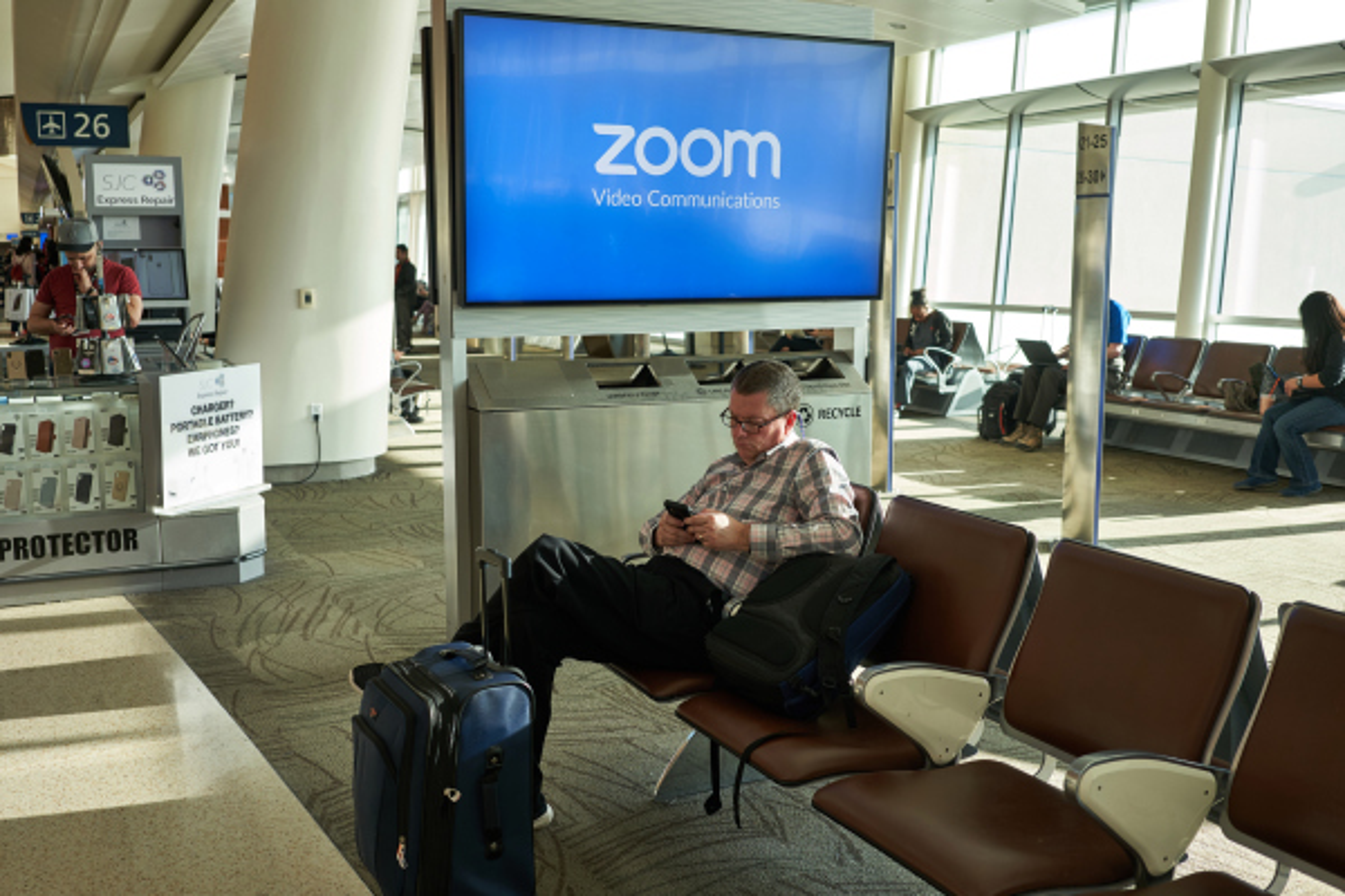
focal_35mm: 35
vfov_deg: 37.9
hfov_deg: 54.4
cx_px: 672
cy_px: 448
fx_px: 1308
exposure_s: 1/60
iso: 100
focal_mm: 35
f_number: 3.5
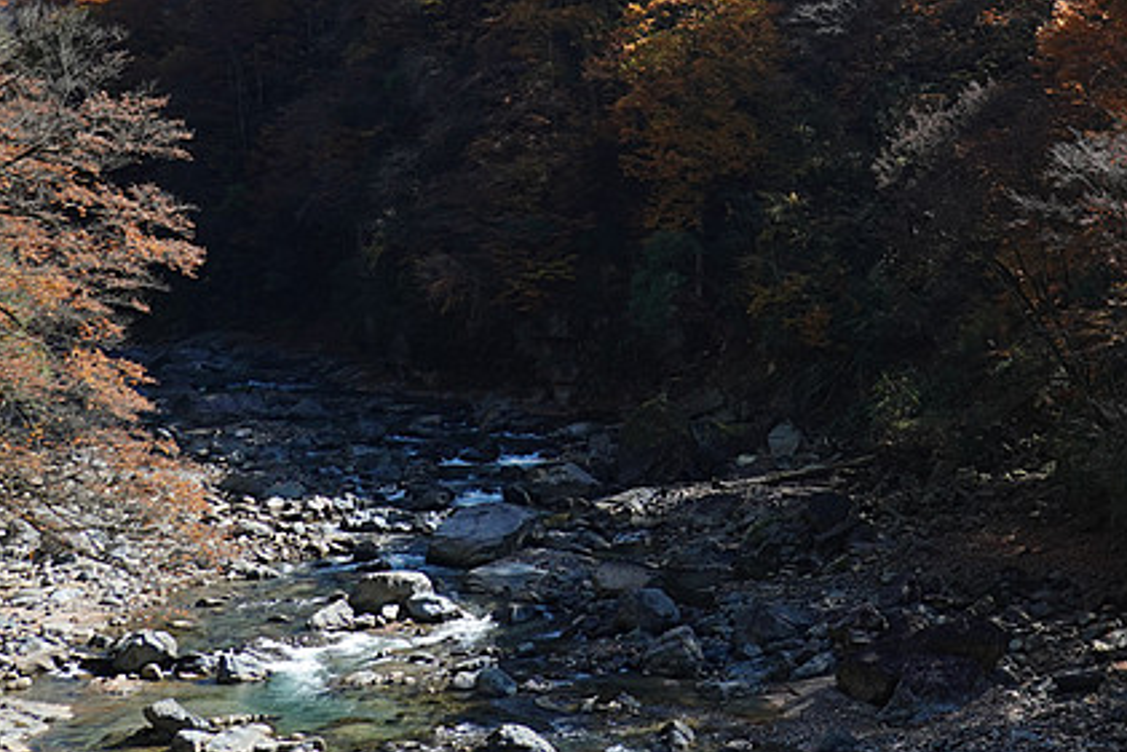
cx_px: 833
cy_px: 132
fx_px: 1785
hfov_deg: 34.4
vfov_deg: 23.4
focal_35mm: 57
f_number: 4
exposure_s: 1/640
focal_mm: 11.06
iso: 125
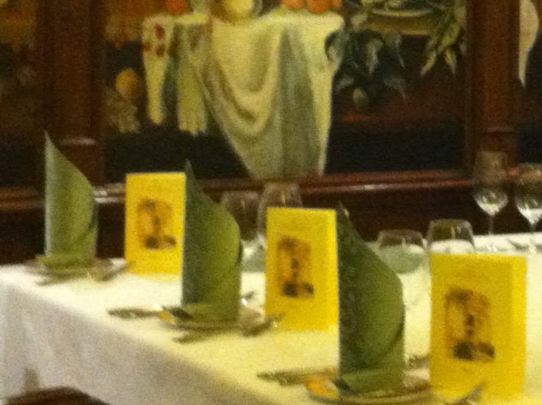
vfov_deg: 12.3
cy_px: 74
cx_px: 423
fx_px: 1876
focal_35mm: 120
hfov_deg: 16.3
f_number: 2.8
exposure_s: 1/15
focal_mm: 3.85
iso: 640
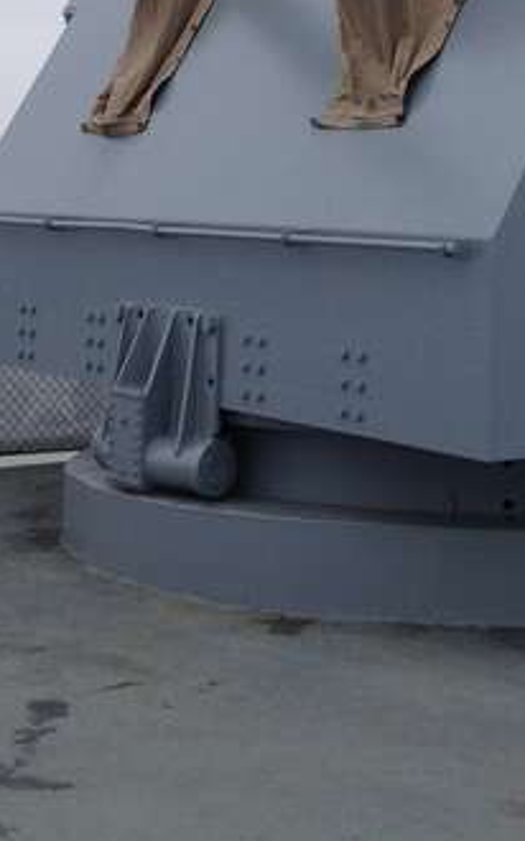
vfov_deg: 22.5
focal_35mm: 90
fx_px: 2062
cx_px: 403
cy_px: 84
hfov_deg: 14.4
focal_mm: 4.28
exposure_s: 1/1346
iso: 50
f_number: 2.4
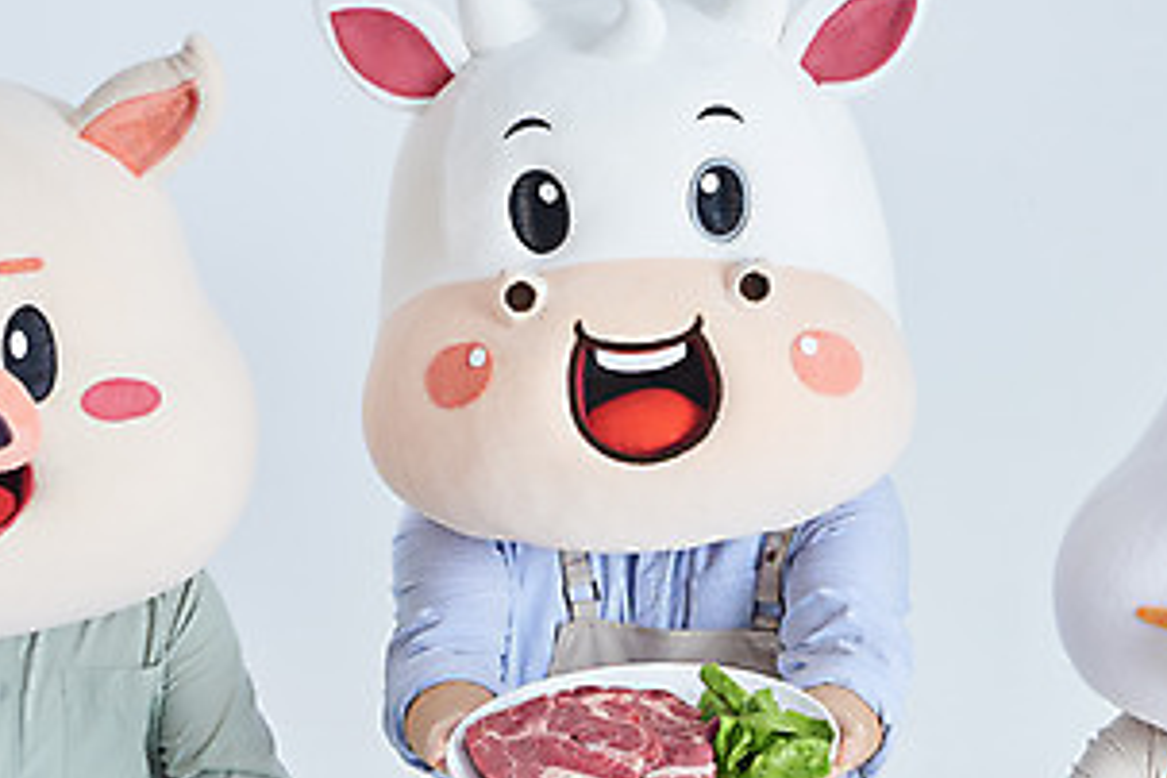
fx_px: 3079
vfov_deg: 14.4
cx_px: 622
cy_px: 505
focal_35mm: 95
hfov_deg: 21.5
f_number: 14
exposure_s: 1/125
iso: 100
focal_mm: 48
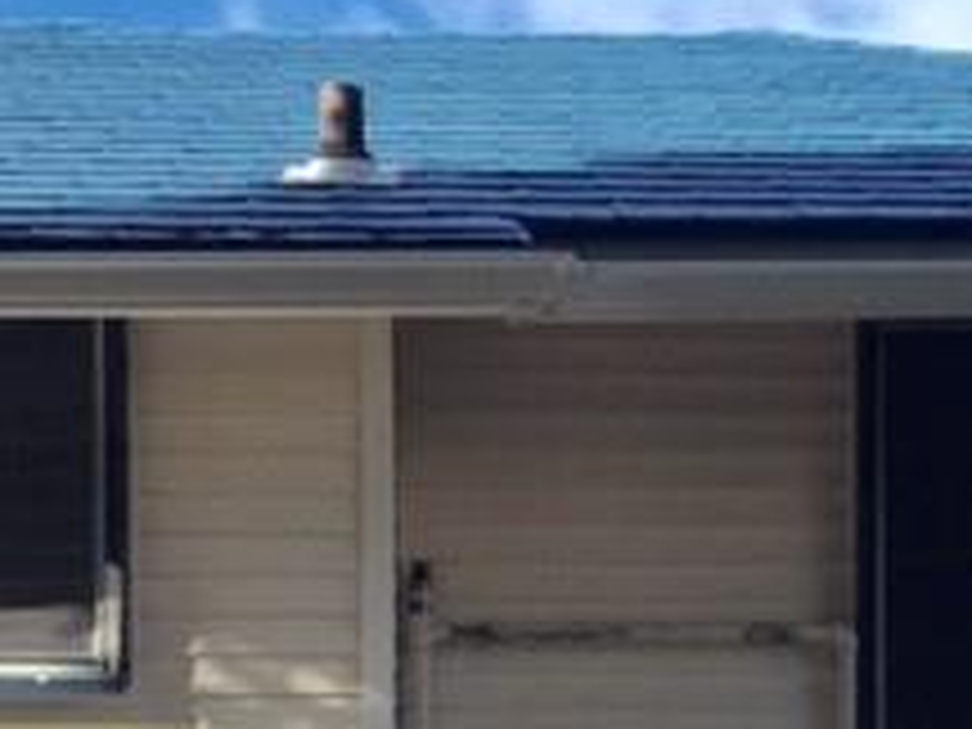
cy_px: 837
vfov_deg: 16.6
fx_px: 2415
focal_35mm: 86
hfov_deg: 22.7
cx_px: 572
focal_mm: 4.15
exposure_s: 1/1721
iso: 32
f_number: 2.2
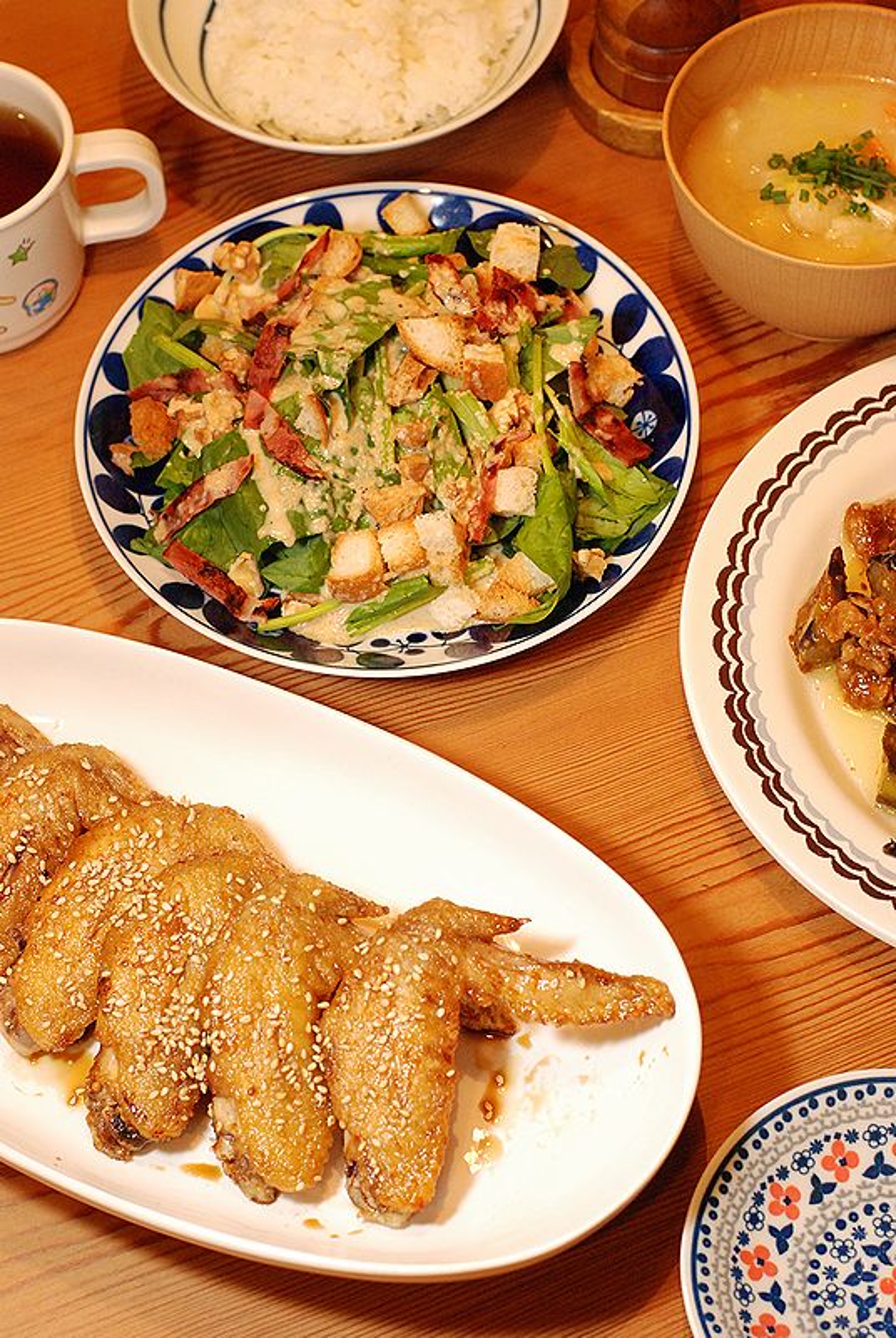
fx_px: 2790
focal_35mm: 75
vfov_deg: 27.0
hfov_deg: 18.2
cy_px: 669
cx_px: 448
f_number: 6.3
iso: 1250
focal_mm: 50
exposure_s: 1/50
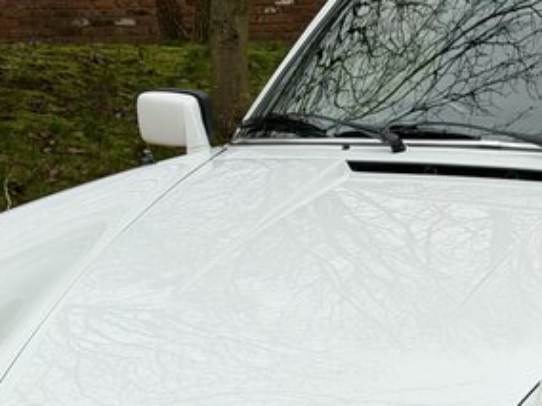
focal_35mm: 135
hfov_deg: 14.4
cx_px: 510
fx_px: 2114
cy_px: 452
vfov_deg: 10.8
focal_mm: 6.76
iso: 64
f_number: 1.78
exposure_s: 1/121
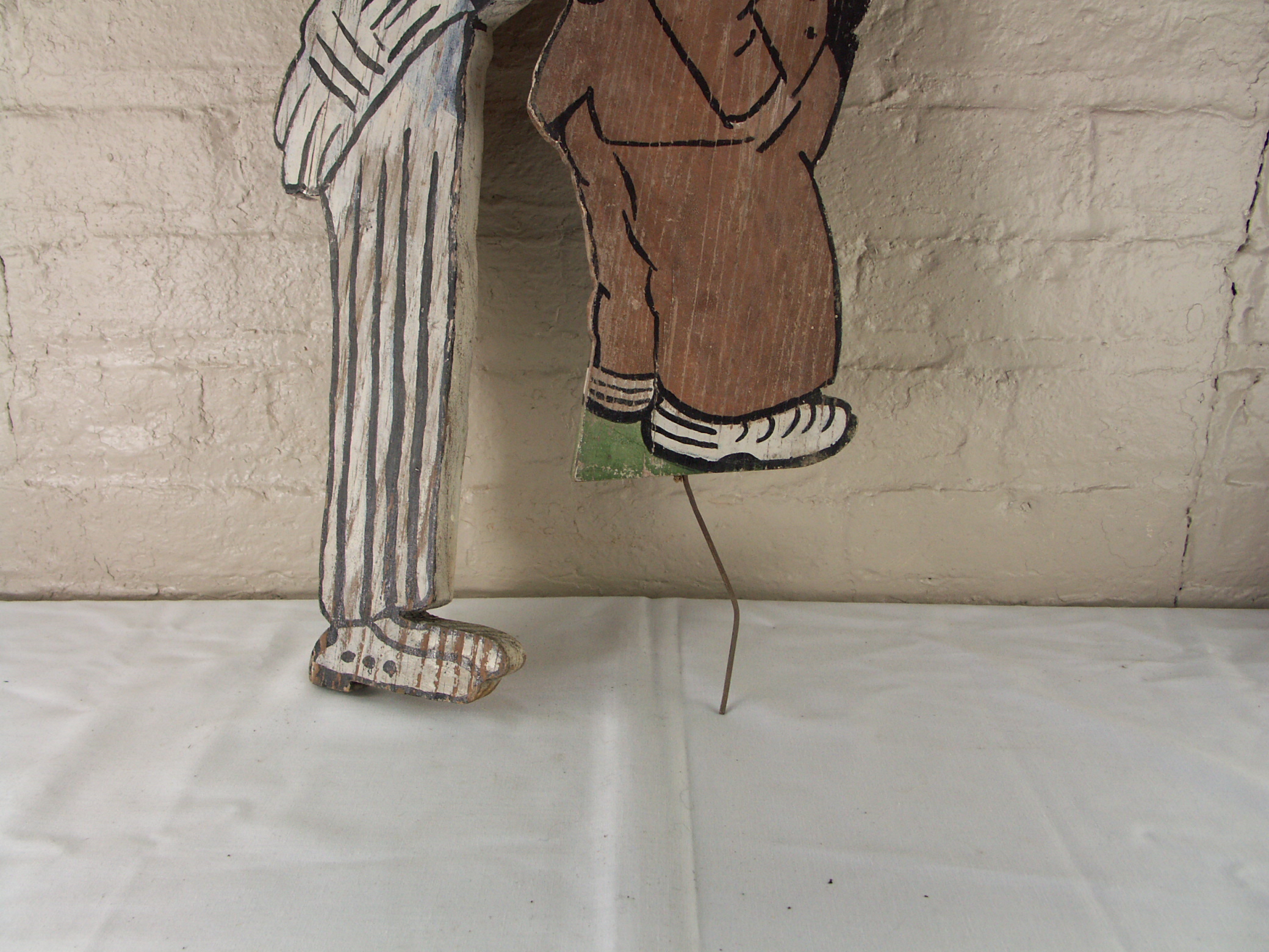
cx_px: 634
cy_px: 476
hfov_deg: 63.4
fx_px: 1026
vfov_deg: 49.7
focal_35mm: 28
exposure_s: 1/100
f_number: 3.5
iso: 100
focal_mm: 7.32
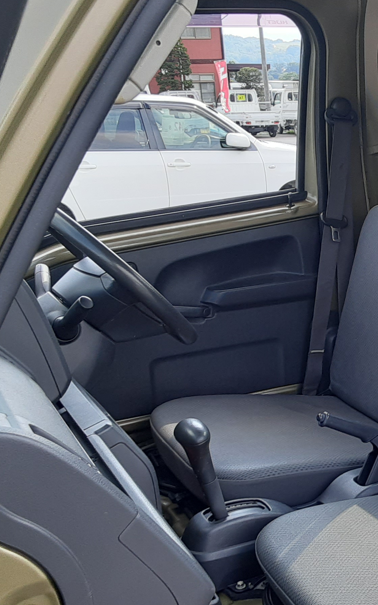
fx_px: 857
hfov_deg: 23.4
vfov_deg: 38.8
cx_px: 415
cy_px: 327
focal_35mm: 52
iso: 40
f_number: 1.9
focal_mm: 2.91
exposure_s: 1/191
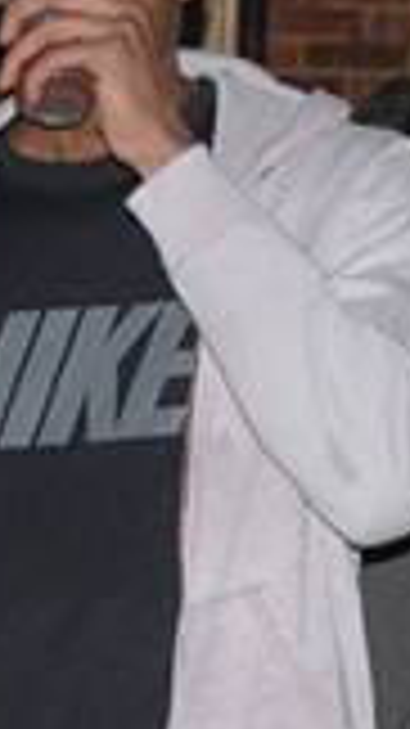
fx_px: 5684
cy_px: 342
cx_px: 383
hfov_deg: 4.1
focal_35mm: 294
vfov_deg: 7.3
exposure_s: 1/60
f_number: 4
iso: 800
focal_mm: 55
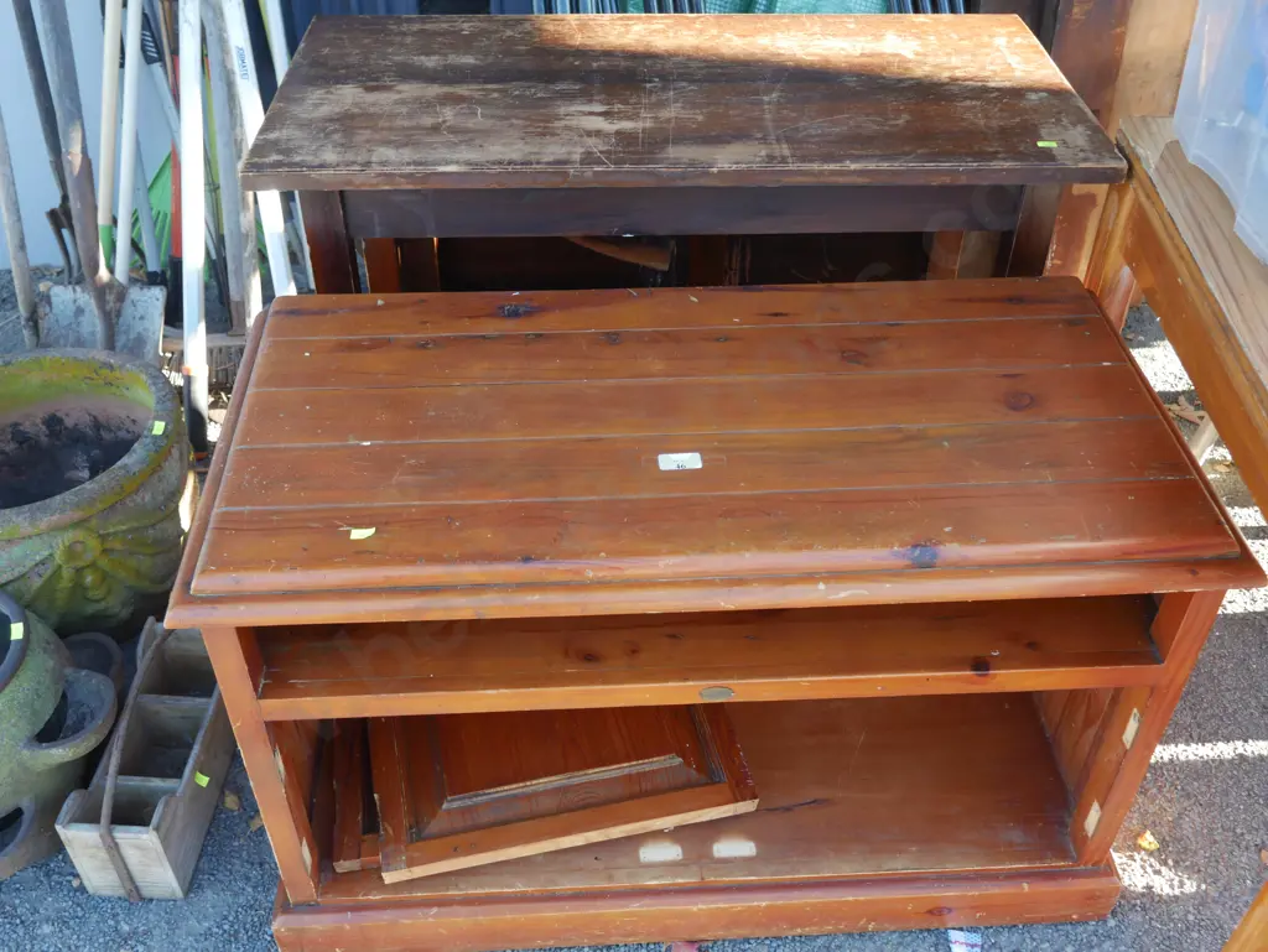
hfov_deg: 53.9
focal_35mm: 34
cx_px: 634
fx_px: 1246
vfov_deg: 41.8
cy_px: 476
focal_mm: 17
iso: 250
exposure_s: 1/60
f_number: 4
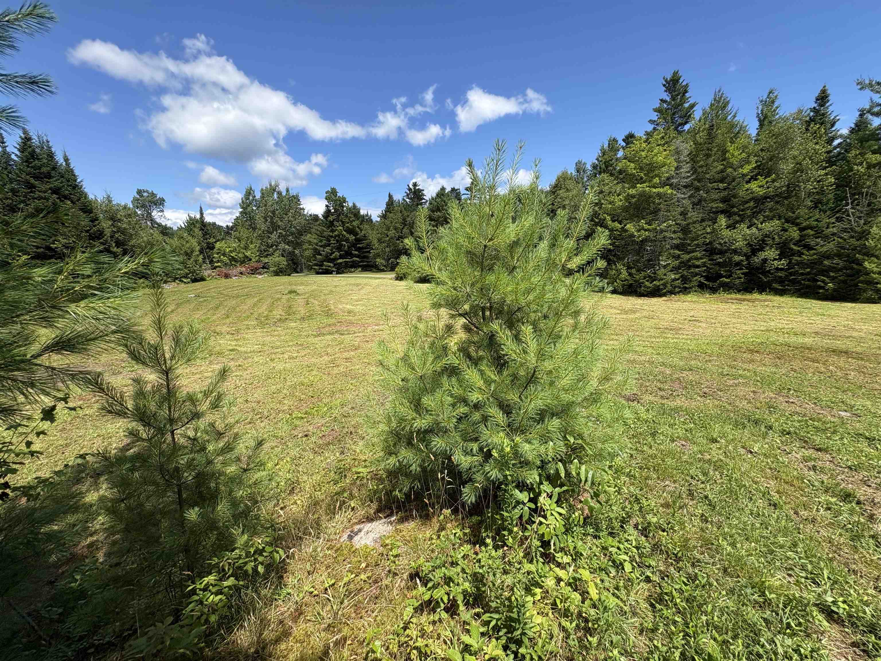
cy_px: 330
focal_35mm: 14
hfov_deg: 102.1
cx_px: 440
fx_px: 356
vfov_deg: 85.7
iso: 50
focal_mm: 2.22
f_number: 2.2
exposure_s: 1/1323
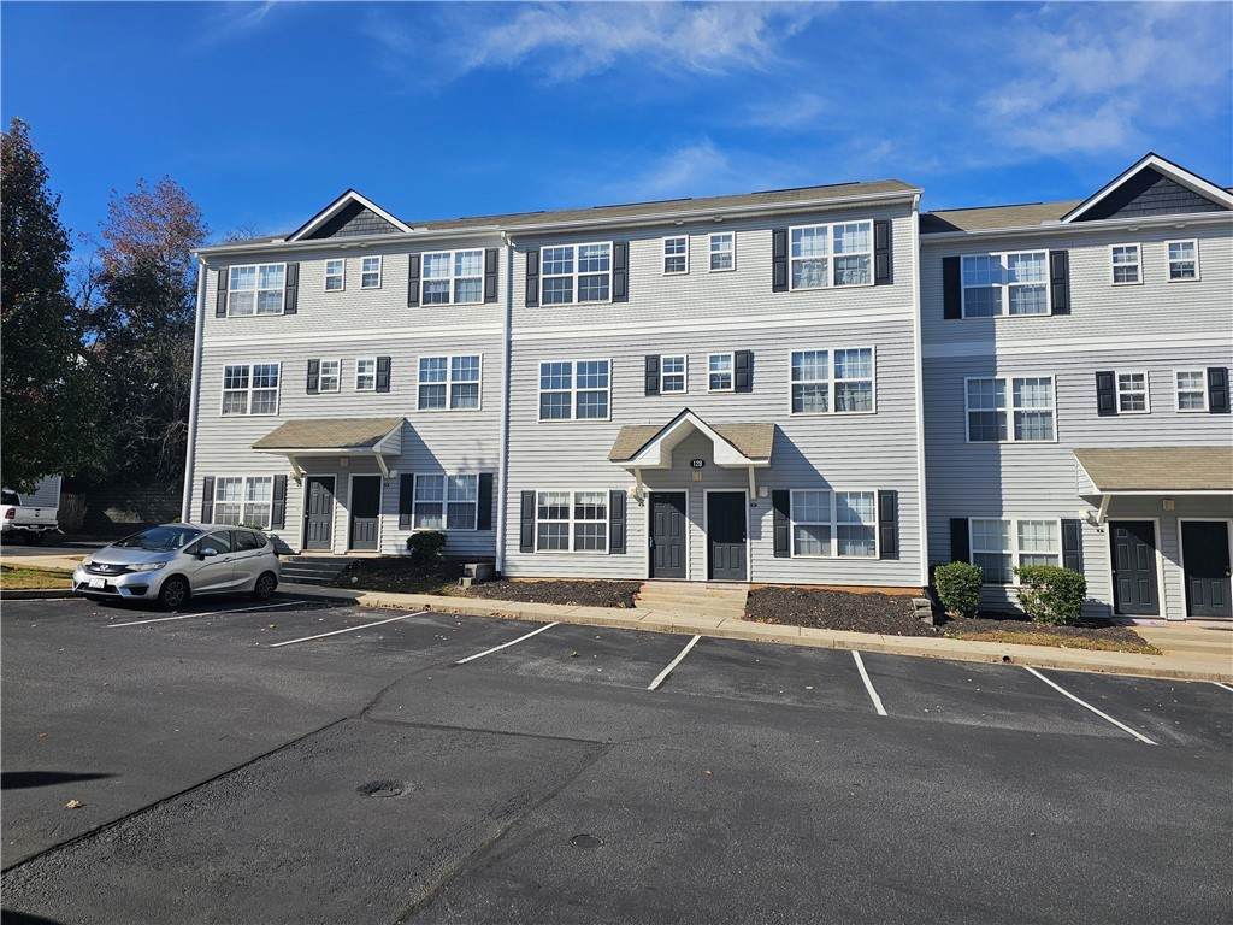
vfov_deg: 58.9
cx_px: 616
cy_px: 462
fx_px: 819
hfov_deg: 73.9
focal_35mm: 23
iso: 10
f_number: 1.7
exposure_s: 1/1076
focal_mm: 6.3
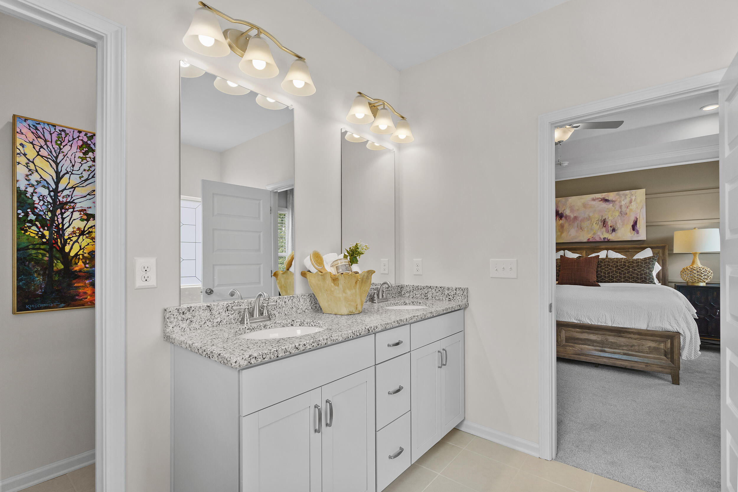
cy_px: 246
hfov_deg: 96.7
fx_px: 328
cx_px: 369
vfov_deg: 73.8
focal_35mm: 16
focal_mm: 16
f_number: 6.3
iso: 1250
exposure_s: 1/50
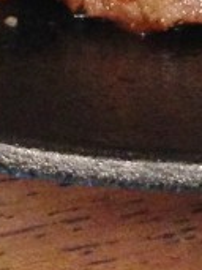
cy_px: -534
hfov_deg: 7.5
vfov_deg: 8.4
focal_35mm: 198
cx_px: 178
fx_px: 1542
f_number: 2.4
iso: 400
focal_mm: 4.12
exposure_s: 1/20
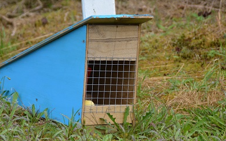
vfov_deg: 3.9
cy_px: 70
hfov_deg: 6.3
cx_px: 100
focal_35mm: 333
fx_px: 2052
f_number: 5.6
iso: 800
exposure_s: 1/500
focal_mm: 170
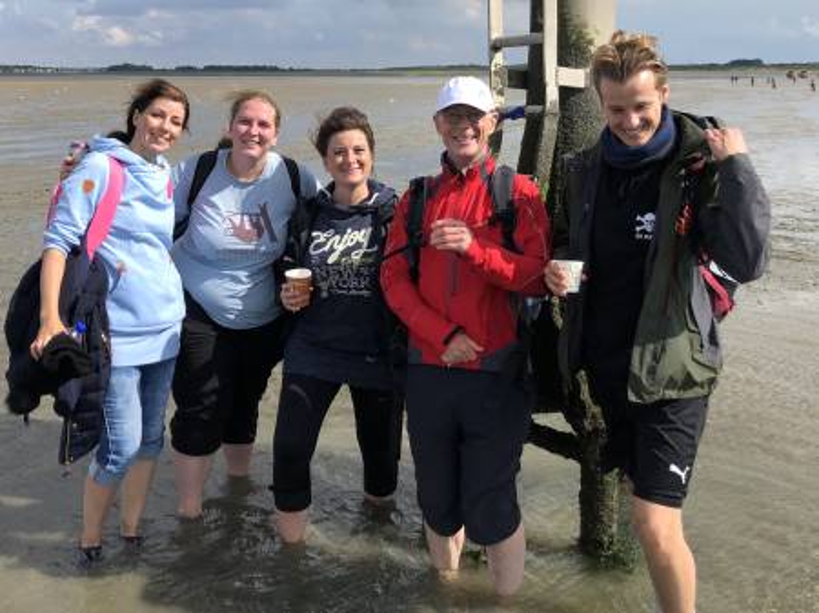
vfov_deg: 42.9
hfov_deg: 55.4
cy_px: 306
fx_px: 780
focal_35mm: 33
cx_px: 410
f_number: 1.8
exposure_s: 1/2088
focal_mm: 3.99
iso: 20
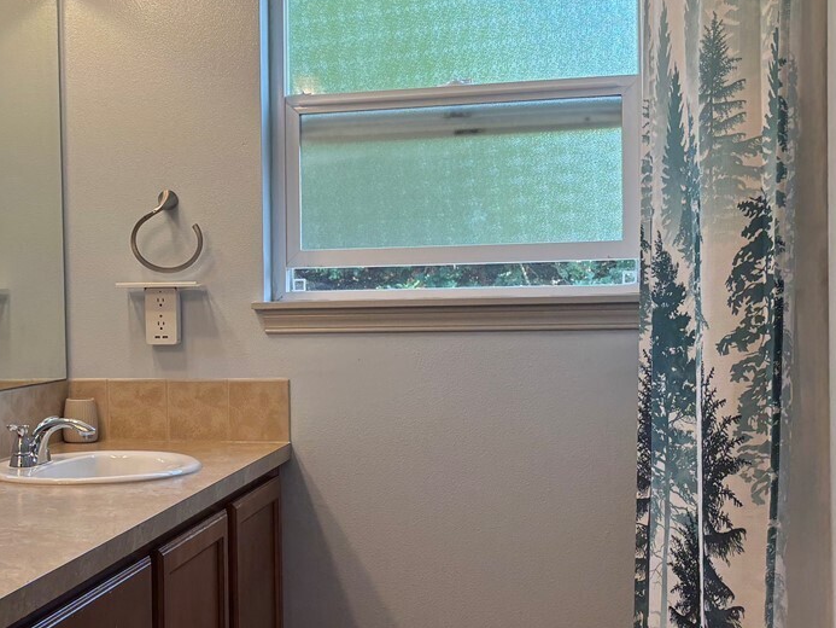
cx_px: 153
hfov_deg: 31.3
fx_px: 1449
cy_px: 330
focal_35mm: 60
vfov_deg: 24.4
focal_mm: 5.96
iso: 50
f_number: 1.6
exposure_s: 1/120
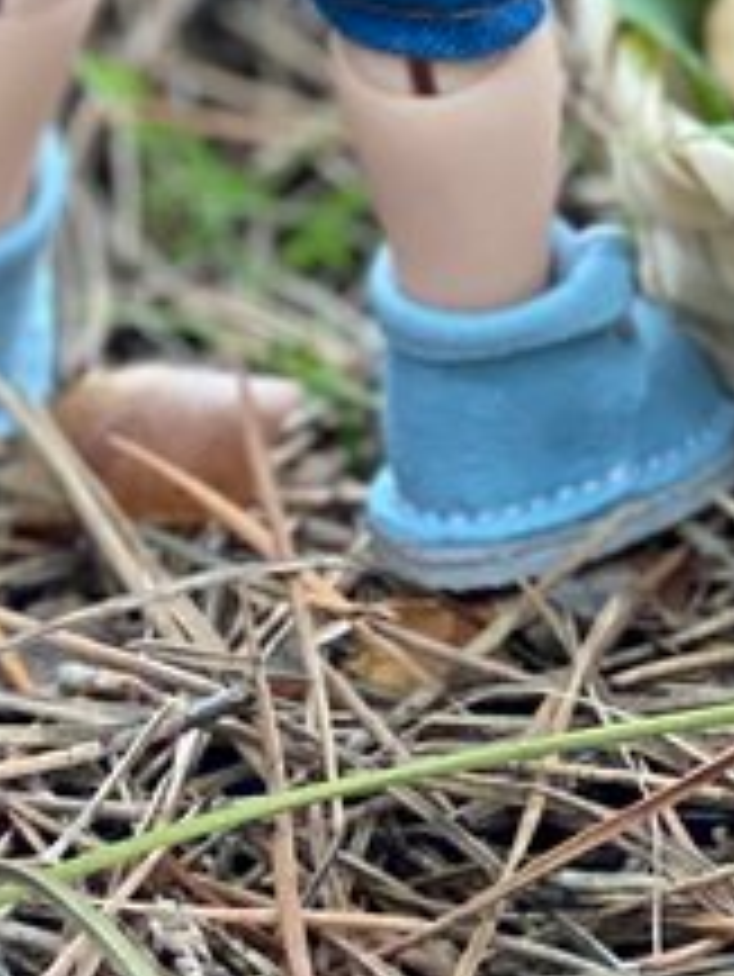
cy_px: -940
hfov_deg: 6.2
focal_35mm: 240
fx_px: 6779
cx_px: 491
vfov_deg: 7.9
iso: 160
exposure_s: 1/122
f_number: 2
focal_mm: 6
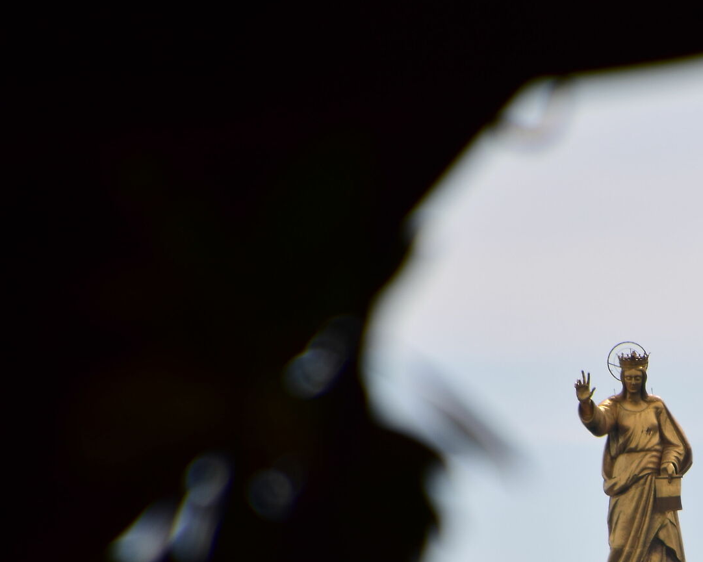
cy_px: 445
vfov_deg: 1.7
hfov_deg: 2.1
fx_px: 19490
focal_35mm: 937
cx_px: 661
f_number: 6.3
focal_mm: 300
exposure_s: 1/640
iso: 100
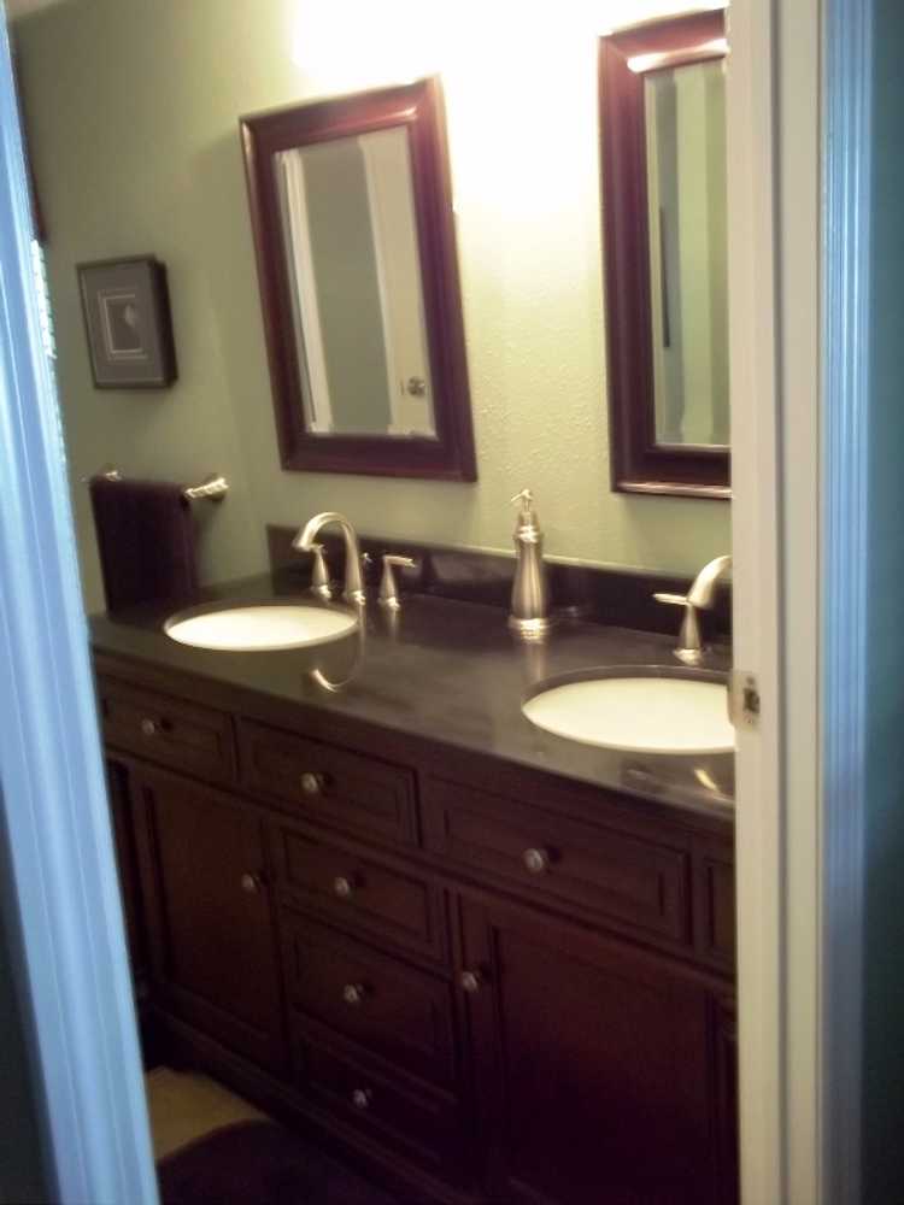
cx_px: 452
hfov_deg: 39.7
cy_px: 602
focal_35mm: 36
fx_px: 1254
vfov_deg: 51.4
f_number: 3.1
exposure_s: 1/10
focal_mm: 6.5
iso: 160
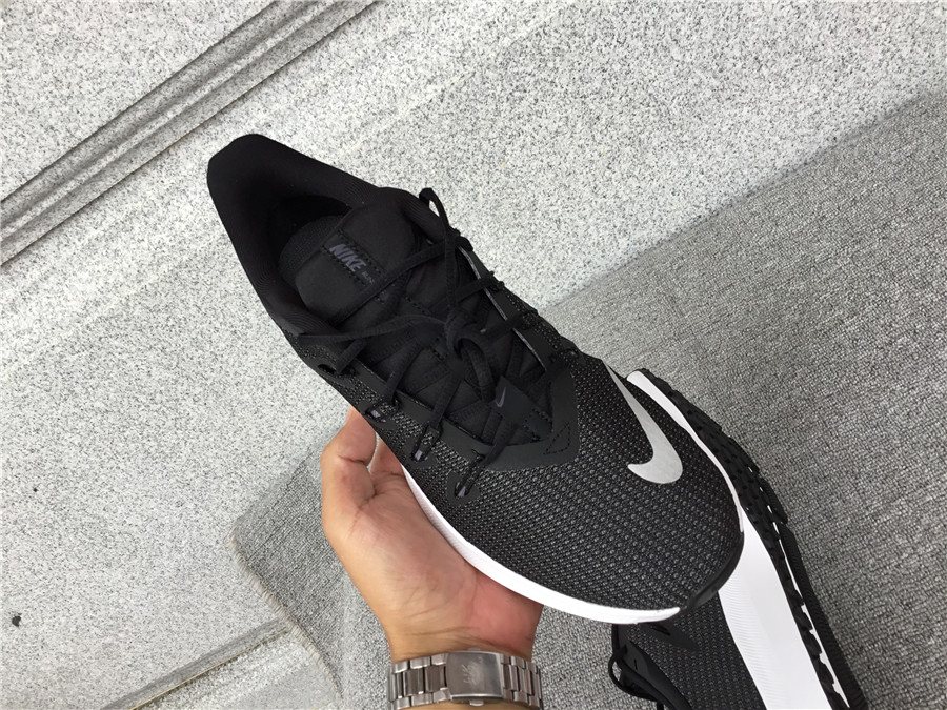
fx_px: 848
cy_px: 355
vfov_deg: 45.4
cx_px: 474
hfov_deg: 58.4
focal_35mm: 31
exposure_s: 1/100
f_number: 2.4
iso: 32
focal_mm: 3.3
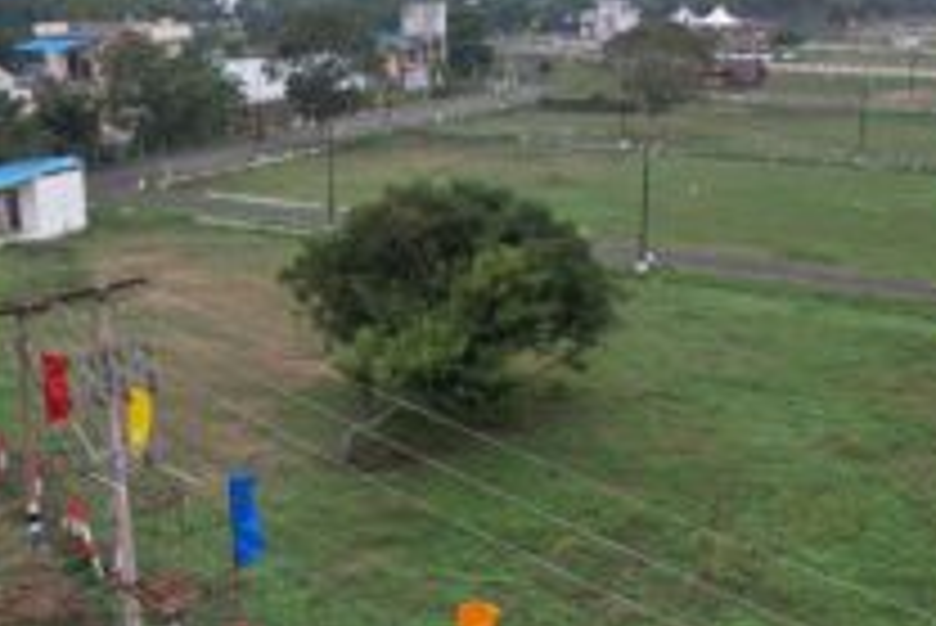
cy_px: 441
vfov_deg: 25.8
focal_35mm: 52
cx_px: 382
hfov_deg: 38.0
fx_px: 1353
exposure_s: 1/400
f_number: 2.8
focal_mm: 8.38
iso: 100
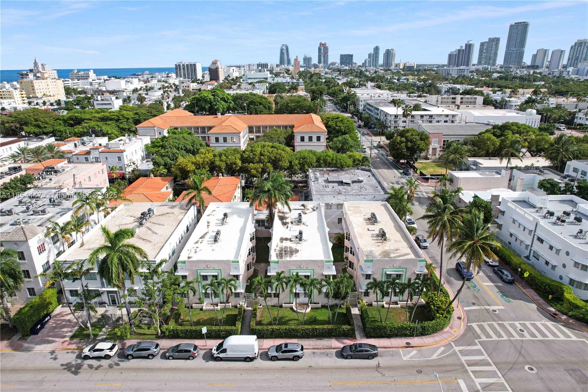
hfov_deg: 78.6
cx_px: 294
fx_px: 359
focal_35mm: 22
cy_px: 196
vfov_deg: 57.2
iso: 100
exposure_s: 1/725
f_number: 2.8
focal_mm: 8.38
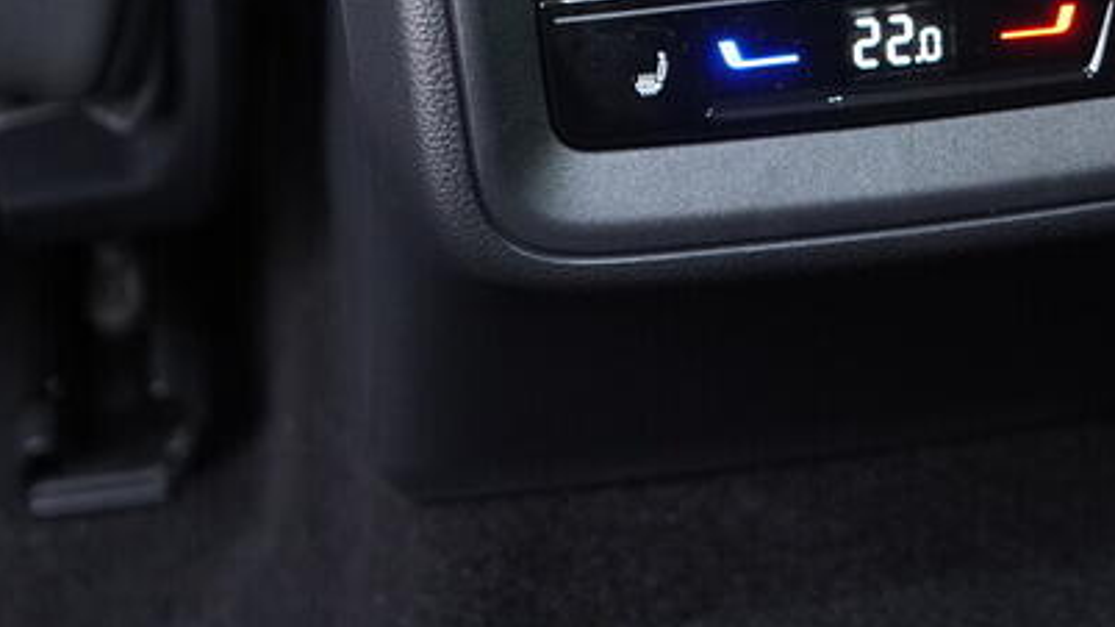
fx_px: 2838
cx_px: 813
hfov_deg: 22.1
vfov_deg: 12.1
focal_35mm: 96
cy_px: -259
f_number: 2.8
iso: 800
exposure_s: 1/40
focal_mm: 24
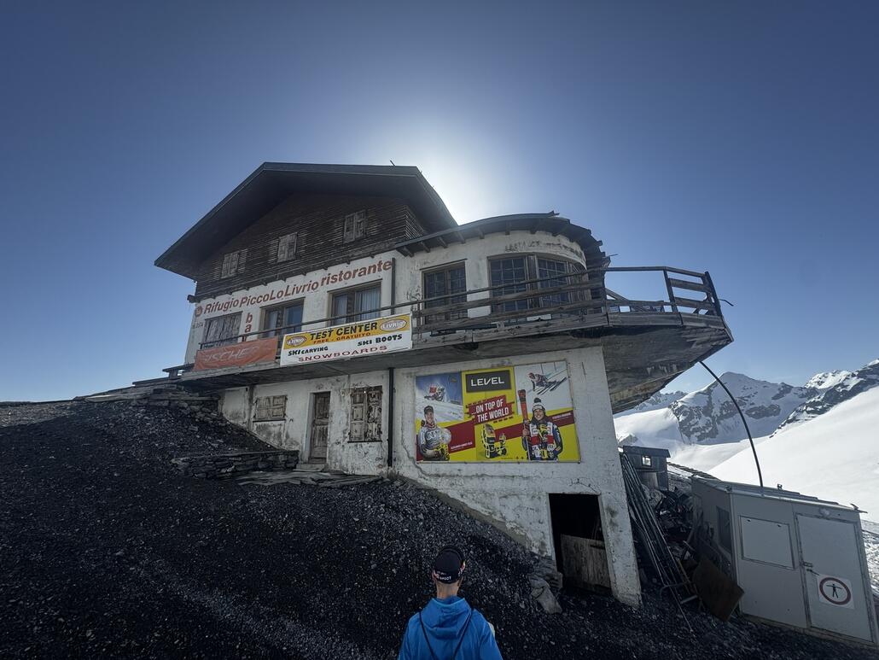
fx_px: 356
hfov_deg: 102.0
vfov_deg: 85.7
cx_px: 440
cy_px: 330
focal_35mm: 14
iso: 40
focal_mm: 2.22
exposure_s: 1/1277
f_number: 2.2
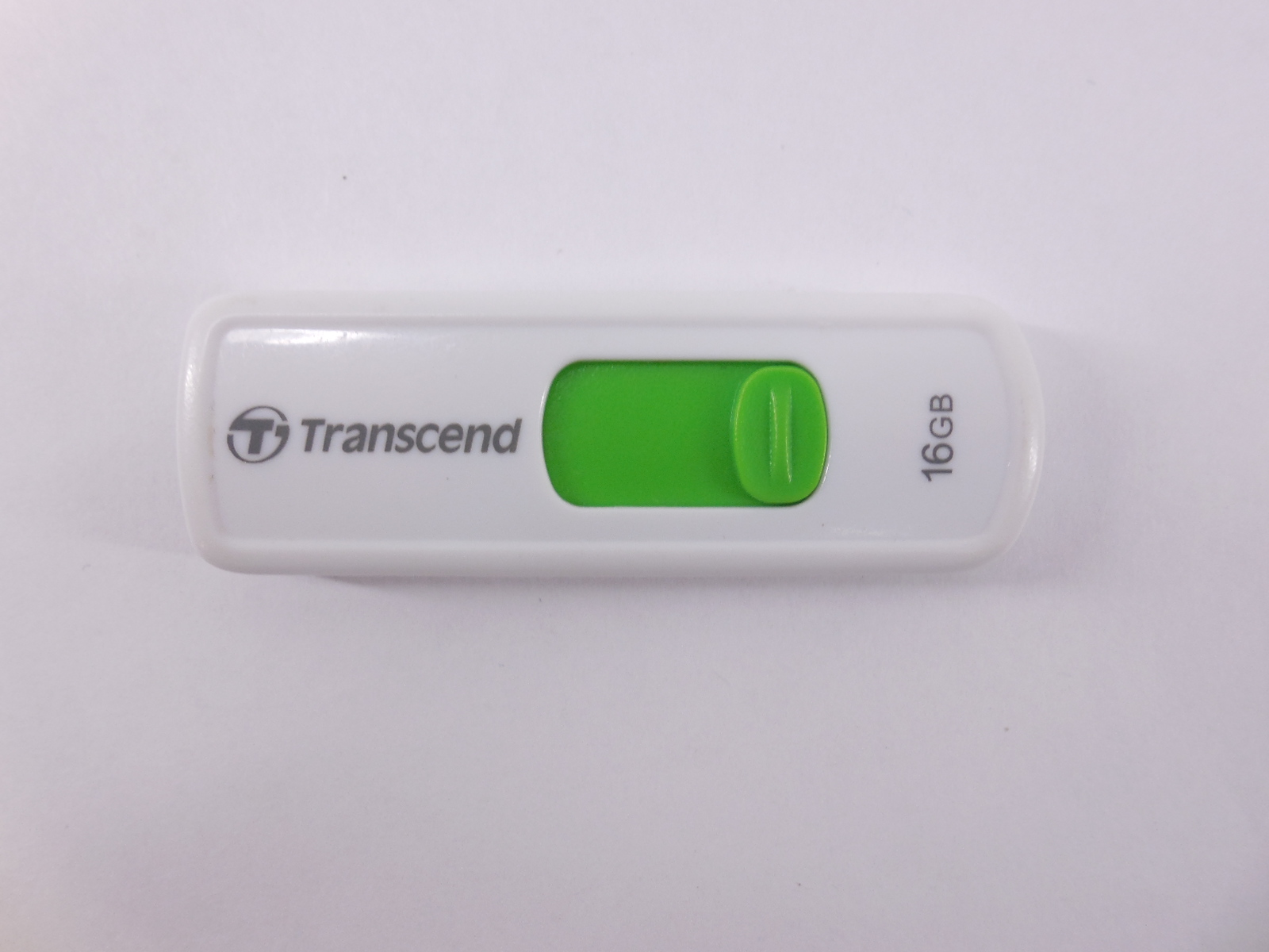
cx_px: 634
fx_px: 953
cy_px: 476
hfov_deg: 67.3
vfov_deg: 53.1
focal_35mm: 26
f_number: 3.5
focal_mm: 4.6
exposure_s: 1/30
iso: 180
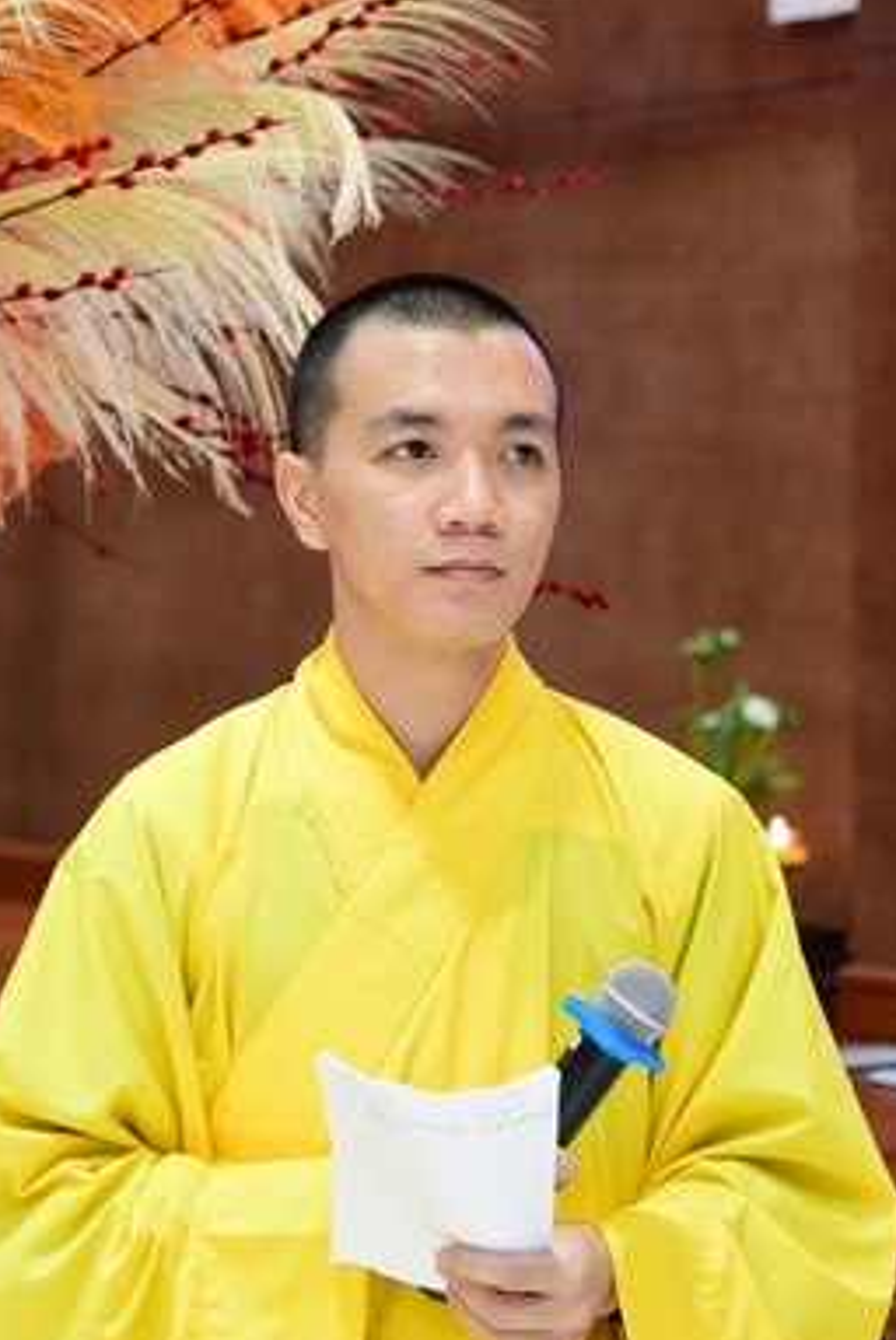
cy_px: 542
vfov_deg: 14.7
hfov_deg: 9.9
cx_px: 556
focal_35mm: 139
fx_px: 5180
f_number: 4
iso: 1000
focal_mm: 82
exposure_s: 1/40
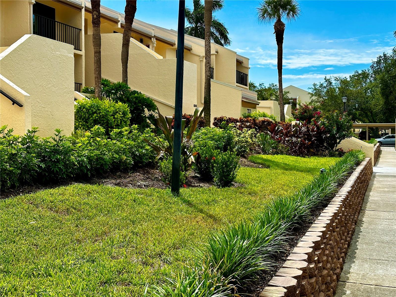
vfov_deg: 30.3
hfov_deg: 39.7
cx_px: 198
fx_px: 549
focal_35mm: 48
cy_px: 148
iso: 64
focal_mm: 6.86
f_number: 1.78
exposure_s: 1/3058
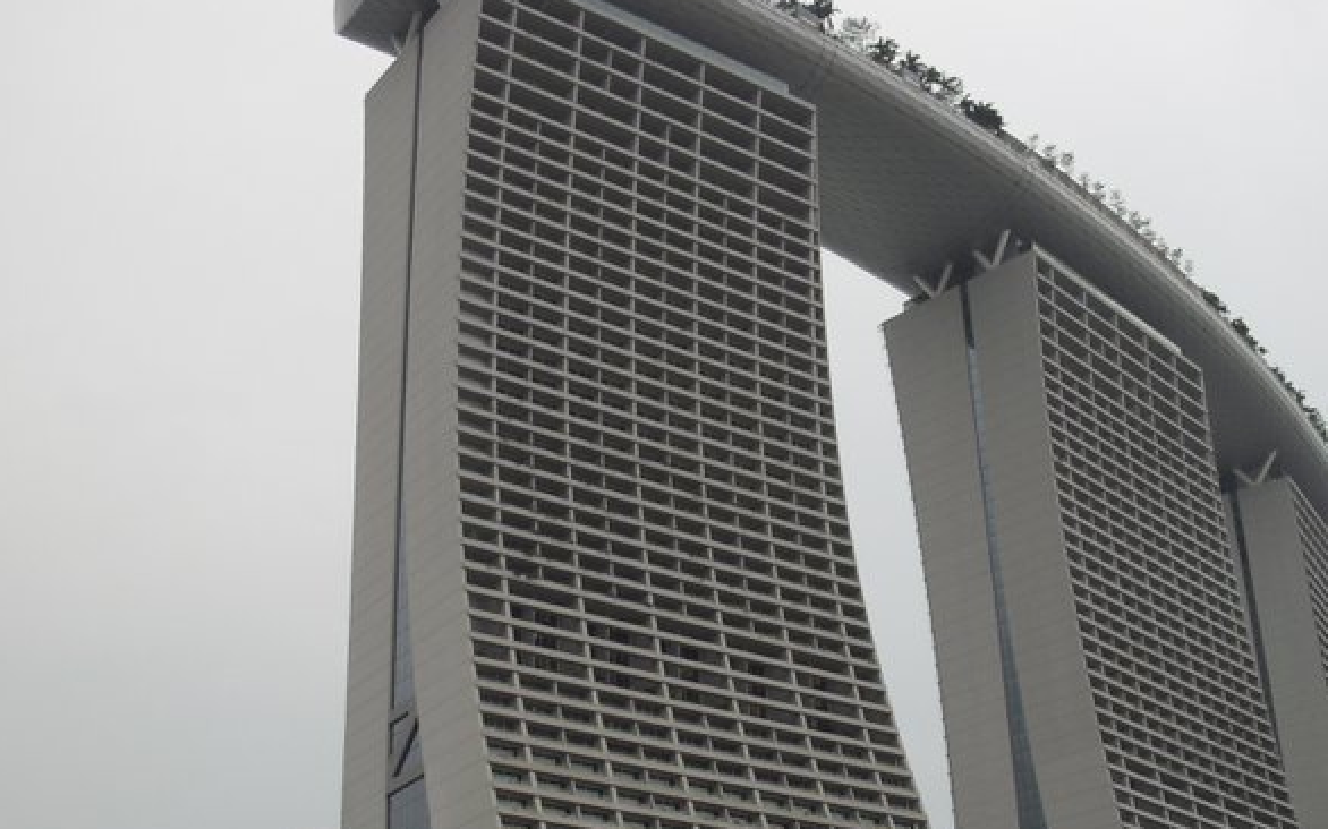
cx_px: 750
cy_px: 528
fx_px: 1990
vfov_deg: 23.5
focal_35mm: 55
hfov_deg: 36.8
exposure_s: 1/400
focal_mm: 6.2
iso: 100
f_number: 2.8
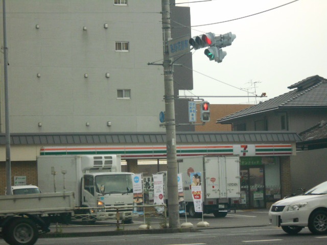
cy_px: 122
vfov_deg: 11.4
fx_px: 1228
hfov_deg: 15.2
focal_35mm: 130
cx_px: 164
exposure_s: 1/100
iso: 400
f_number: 6.5
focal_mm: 23
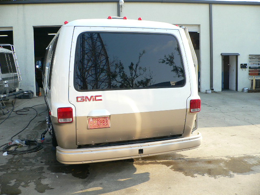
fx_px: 263
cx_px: 130
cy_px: 98
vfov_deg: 40.7
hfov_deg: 52.6
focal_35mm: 35
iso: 100
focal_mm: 4.6
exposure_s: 1/250
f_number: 2.8
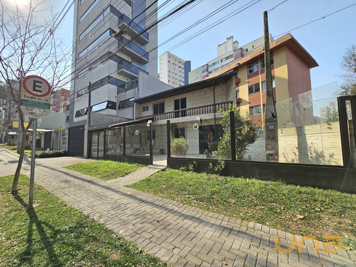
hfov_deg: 106.2
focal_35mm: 13
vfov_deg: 89.9
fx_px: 134
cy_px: 134
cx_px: 178
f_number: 2.2
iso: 50
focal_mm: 2.2
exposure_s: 1/1667
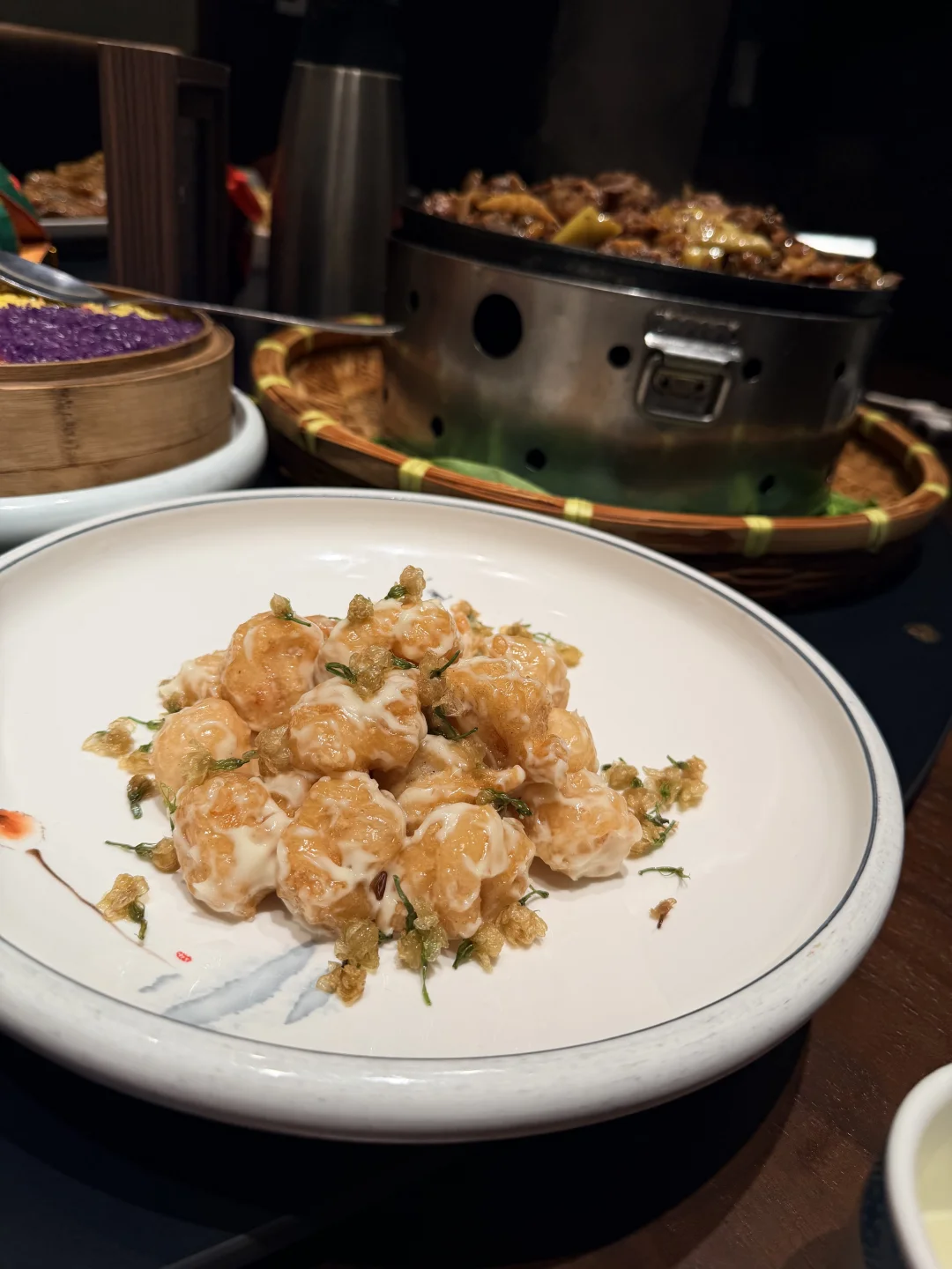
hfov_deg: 56.8
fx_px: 880
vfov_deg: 71.6
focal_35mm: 24
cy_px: 634
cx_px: 476
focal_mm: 6.76
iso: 80
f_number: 1.78
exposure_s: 1/715
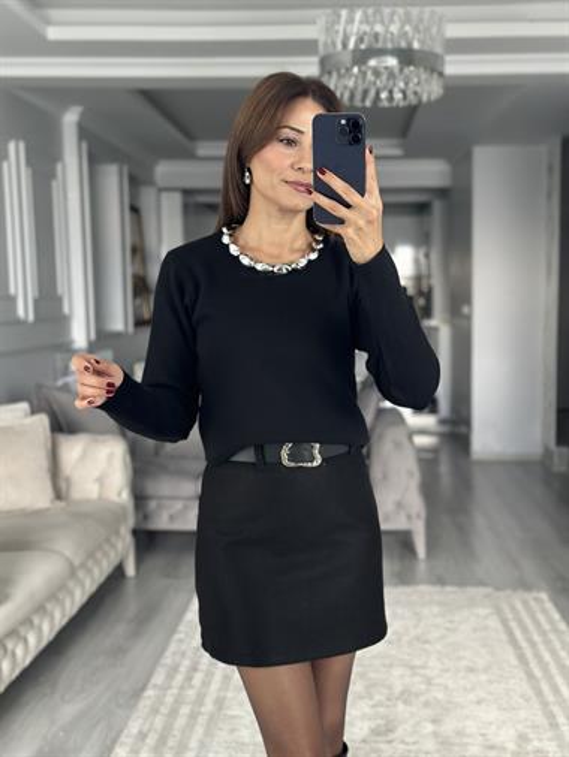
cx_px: 284
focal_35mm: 48
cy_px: 378
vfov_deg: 39.6
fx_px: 1051
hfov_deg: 30.3
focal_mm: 6.86
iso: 160
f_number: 1.78
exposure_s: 1/60
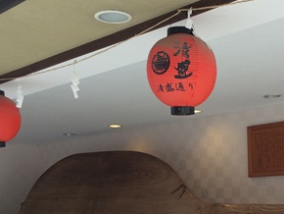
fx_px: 526
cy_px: 213
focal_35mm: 64
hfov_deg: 29.6
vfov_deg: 22.1
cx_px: 224
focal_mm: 4.15
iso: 64
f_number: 2.2
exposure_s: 1/120
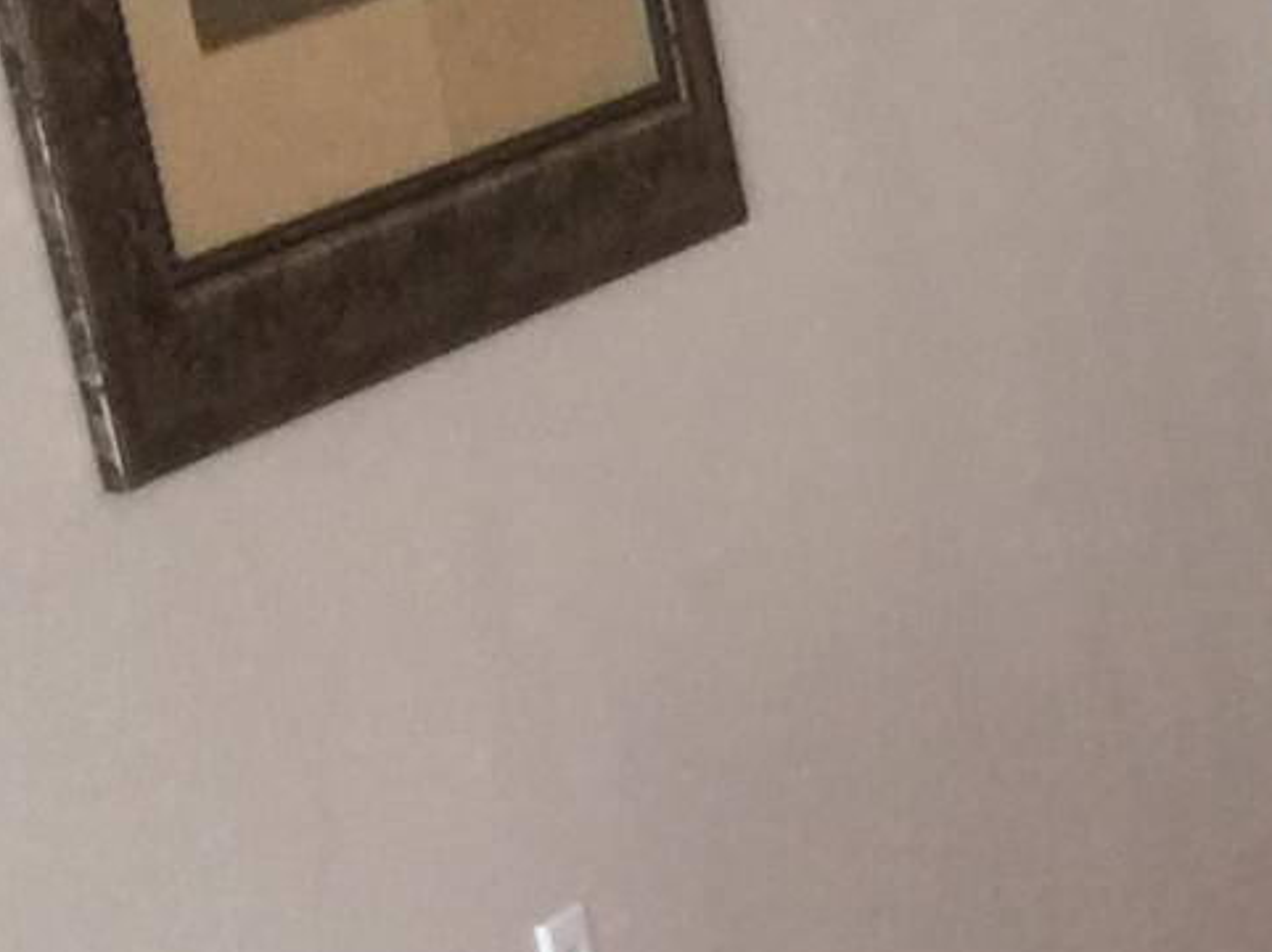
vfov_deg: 7.4
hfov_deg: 9.3
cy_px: 2655
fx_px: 6646
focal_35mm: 181
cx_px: 3485
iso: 40
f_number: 2.2
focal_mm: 4.15
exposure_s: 1/15
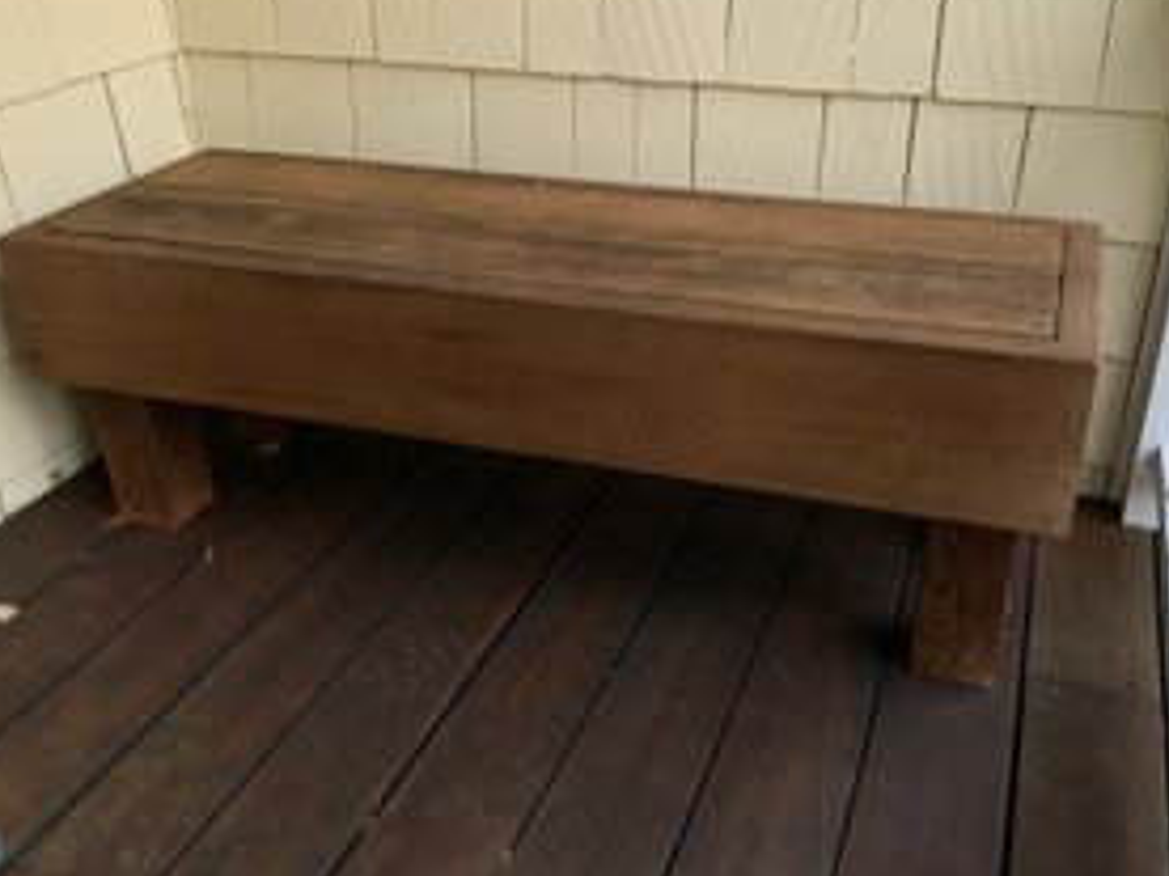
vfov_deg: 39.7
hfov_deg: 51.3
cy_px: 446
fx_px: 1216
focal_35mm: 36
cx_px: 633
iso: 200
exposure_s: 1/60
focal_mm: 3
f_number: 1.8
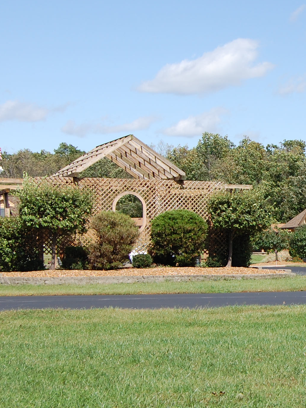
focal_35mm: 95
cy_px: 232
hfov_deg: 15.1
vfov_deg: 20.6
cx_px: 342
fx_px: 1120
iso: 200
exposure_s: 1/500
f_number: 8
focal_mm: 30
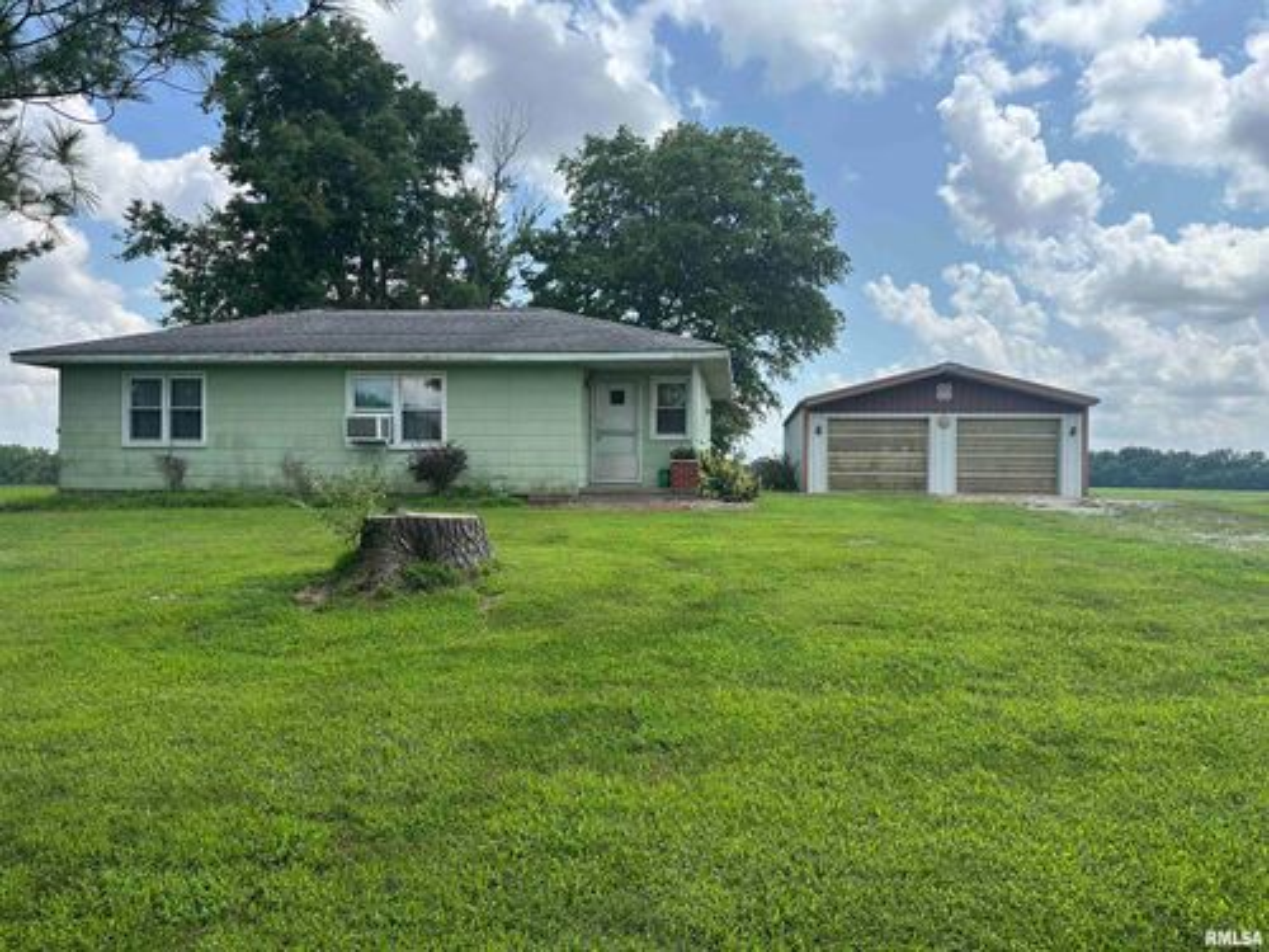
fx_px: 880
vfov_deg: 56.8
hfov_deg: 71.6
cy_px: 476
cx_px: 634
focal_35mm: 24
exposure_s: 1/3356
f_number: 1.78
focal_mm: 6.86
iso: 80
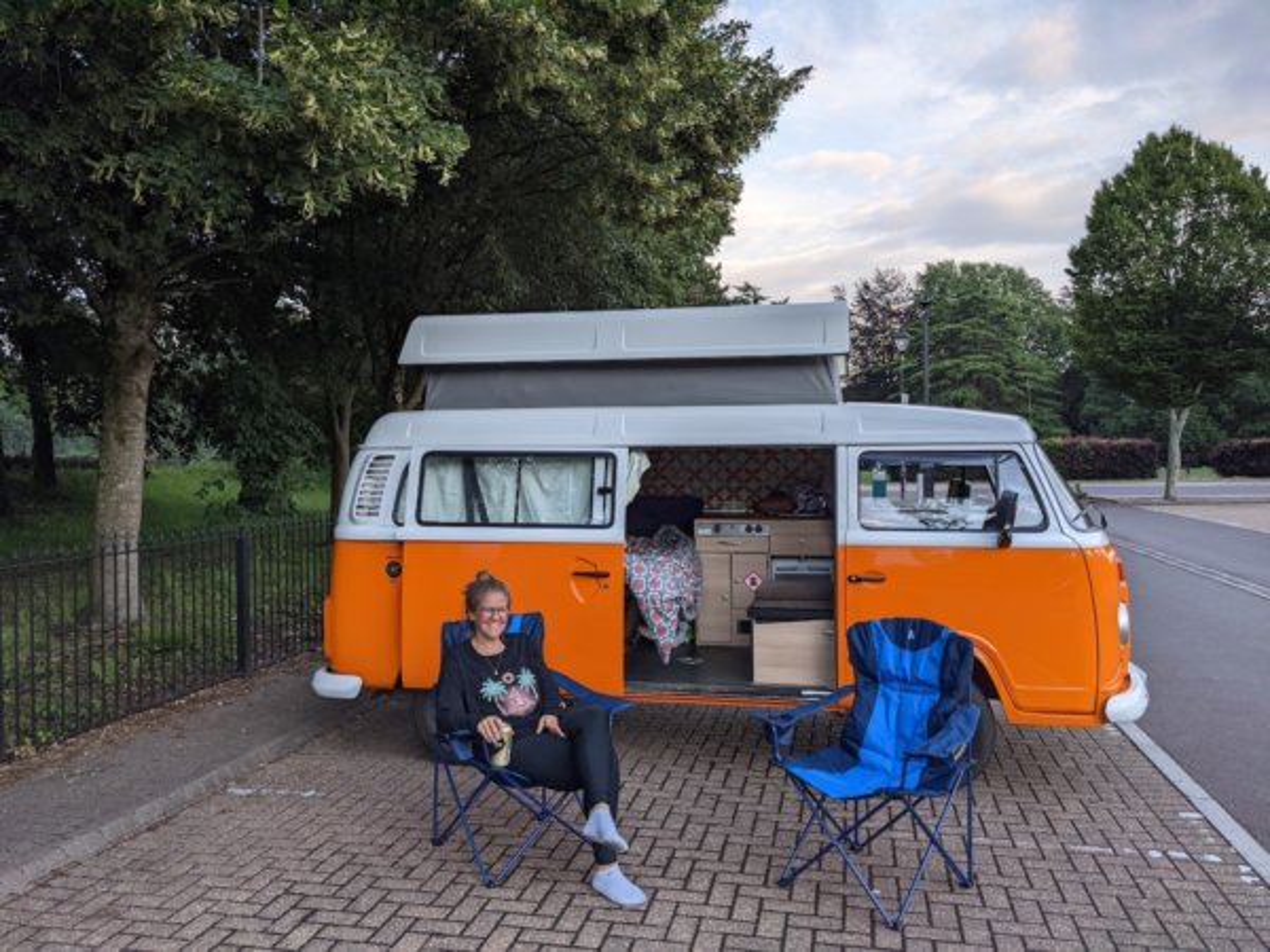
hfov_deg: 65.3
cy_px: 476
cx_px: 635
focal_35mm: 27
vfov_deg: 51.4
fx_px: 991
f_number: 1.73
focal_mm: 4.38
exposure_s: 1/460
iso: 53
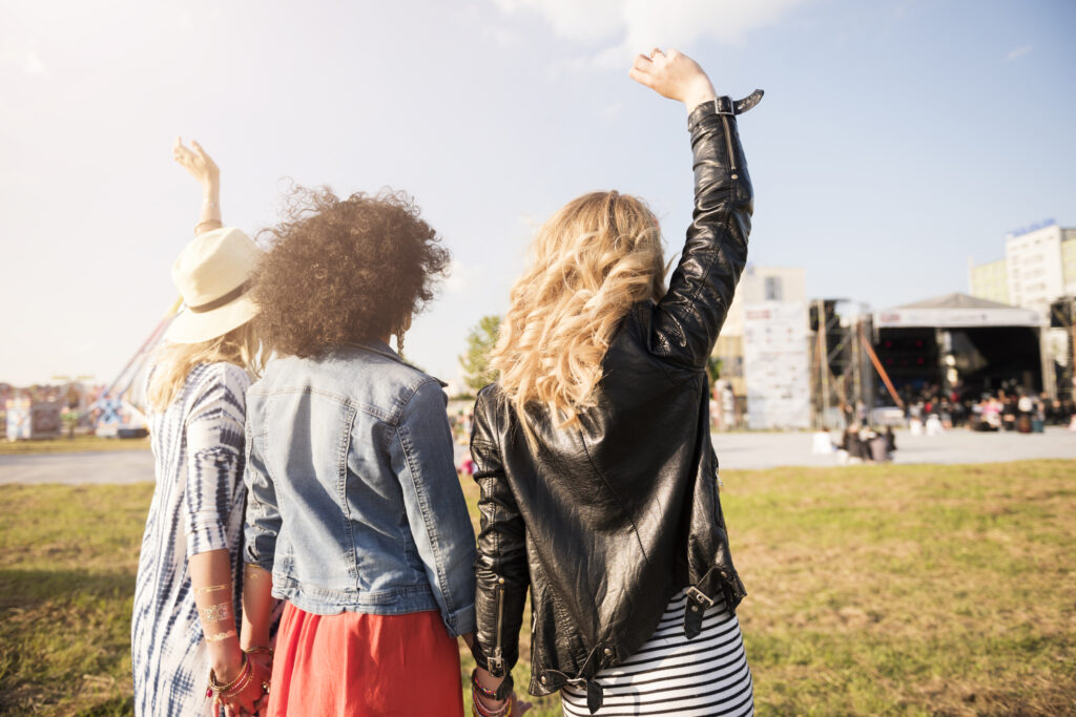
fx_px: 717
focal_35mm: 24
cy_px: 358
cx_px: 538
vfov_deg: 53.1
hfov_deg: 73.7
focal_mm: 24
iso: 100
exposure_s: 1/800
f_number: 2.8
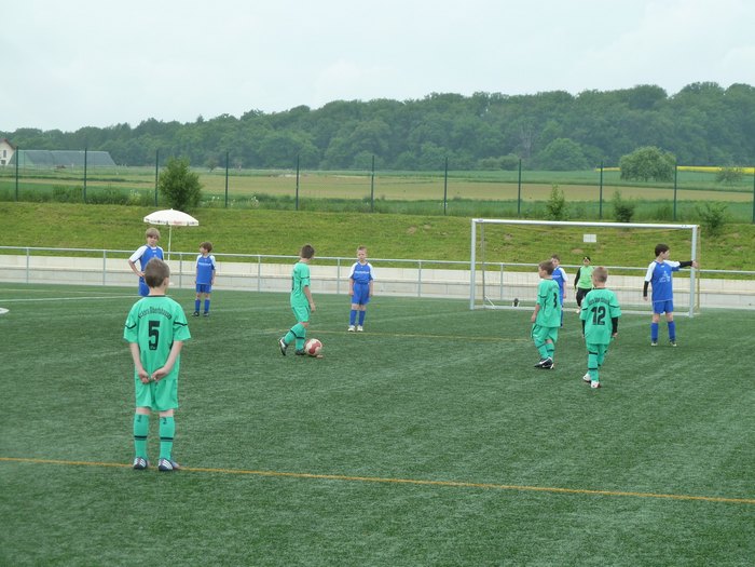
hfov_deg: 18.9
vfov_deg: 14.2
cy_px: 284
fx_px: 2268
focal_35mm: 104
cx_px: 378
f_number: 4.3
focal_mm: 17
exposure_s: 1/200
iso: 125
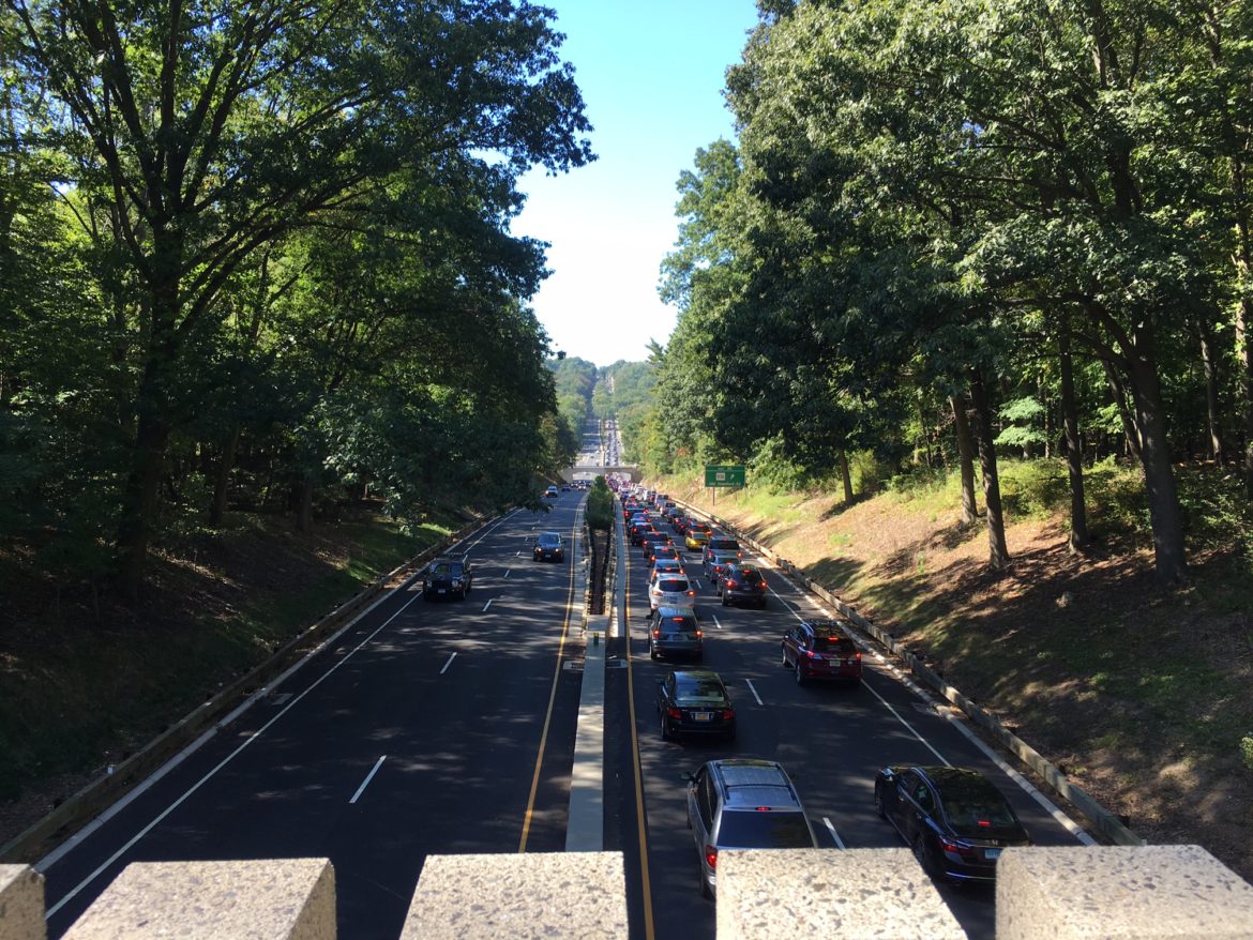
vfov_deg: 48.2
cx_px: 626
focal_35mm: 29
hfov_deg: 61.6
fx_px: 1050
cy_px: 470
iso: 25
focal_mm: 4.15
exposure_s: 1/318
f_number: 2.2
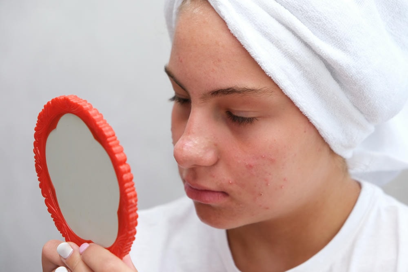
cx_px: 204
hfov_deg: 24.5
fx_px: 941
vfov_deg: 16.5
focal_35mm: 83
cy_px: 136
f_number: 4
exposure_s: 1/125
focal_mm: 55
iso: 160
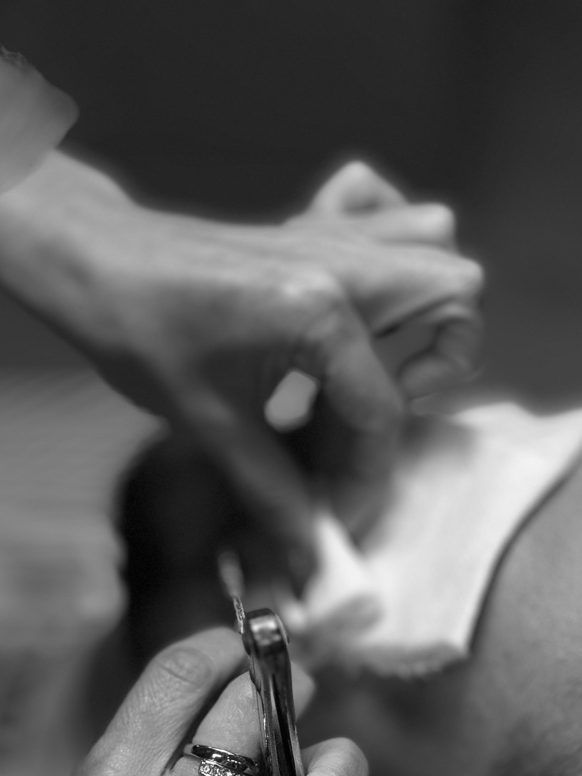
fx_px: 2825
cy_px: 631
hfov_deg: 11.8
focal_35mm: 126
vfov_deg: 15.5
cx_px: 210
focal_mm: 9
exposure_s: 1/100
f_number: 2.8
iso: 160
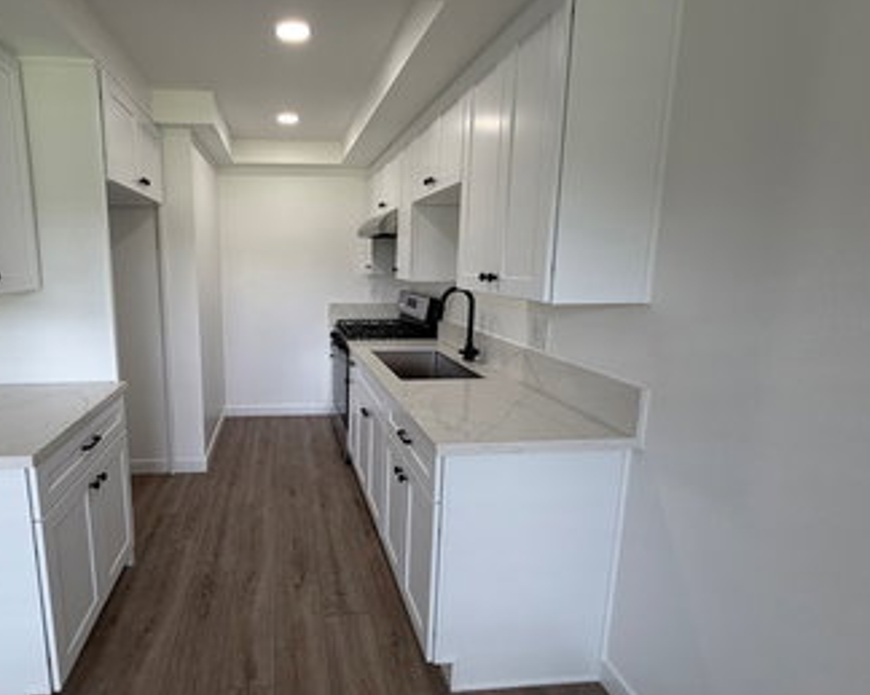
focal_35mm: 18
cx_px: 318
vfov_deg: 73.8
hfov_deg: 84.5
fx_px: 463
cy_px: 335
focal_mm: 2.22
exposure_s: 1/121
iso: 100
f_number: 2.2
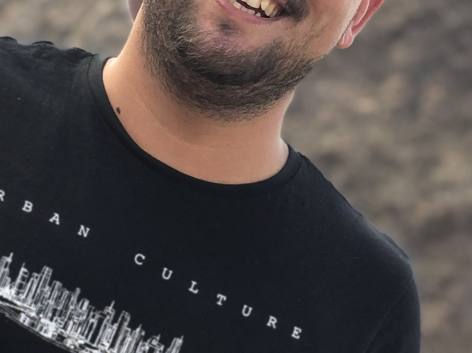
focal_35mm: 177
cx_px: -9
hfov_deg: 11.1
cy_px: 478
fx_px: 2413
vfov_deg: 8.3
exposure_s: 1/120
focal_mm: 6
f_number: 2.4
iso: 16
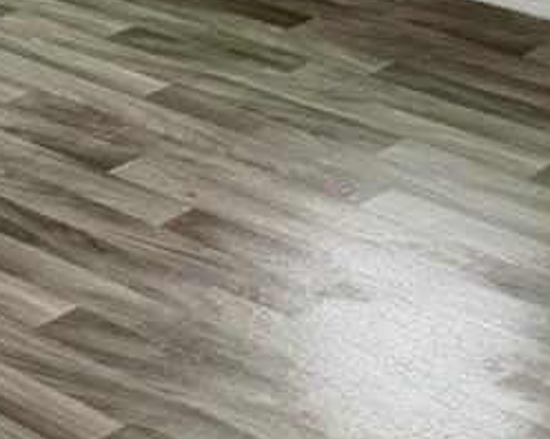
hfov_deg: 15.7
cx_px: 40
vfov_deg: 12.0
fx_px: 1968
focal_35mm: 121
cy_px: -282
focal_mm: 6.76
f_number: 1.78
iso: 160
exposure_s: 1/121
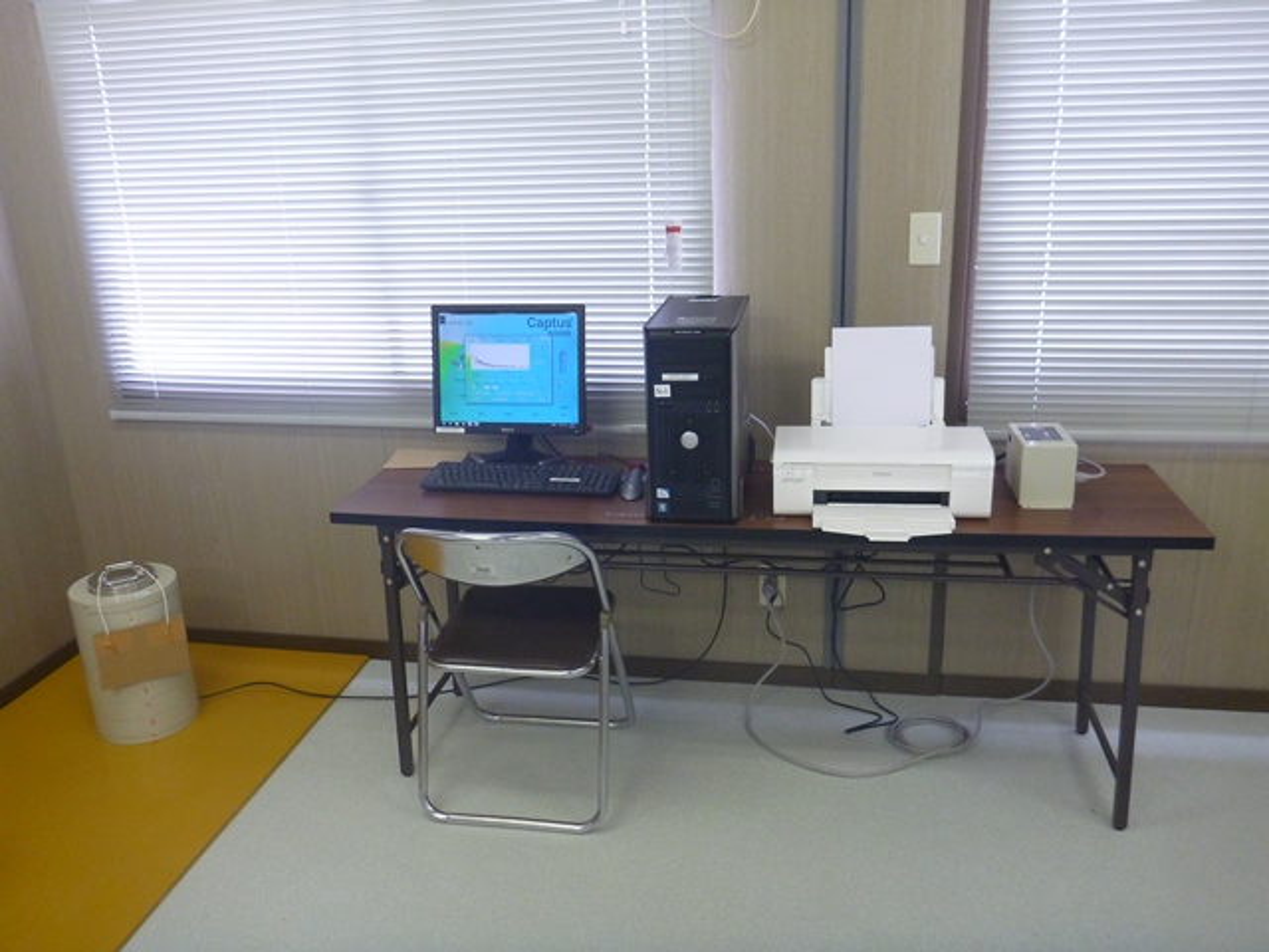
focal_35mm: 28
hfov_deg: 63.4
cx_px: 634
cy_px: 476
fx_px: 1026
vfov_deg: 49.7
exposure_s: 1/60
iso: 320
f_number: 3.3
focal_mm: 4.9
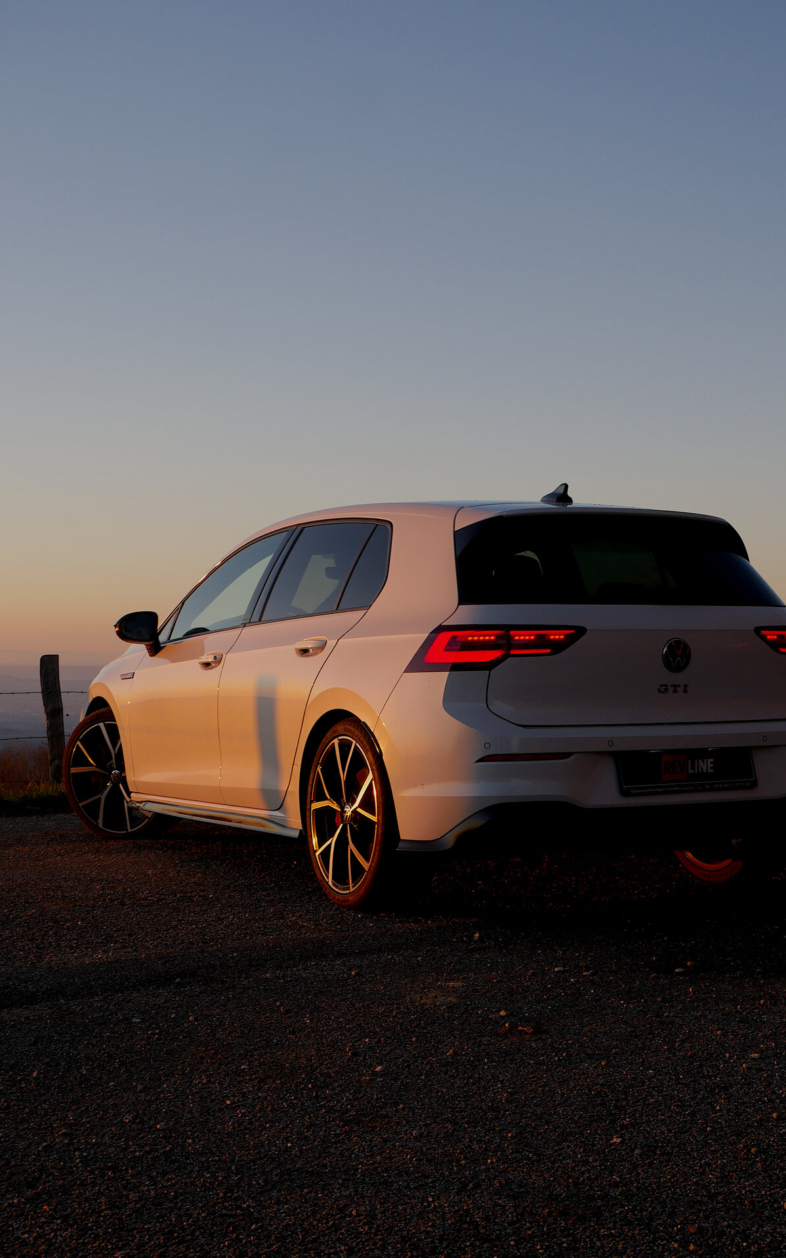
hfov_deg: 25.3
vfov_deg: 39.6
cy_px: 628
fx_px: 1747
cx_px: 427
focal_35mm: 51
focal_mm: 24
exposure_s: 1/125
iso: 200
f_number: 6.3
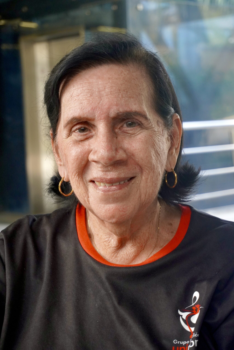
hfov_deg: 18.2
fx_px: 731
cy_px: 175
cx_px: 117
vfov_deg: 27.0
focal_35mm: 75
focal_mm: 50
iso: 1000
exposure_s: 1/160
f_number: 5.6
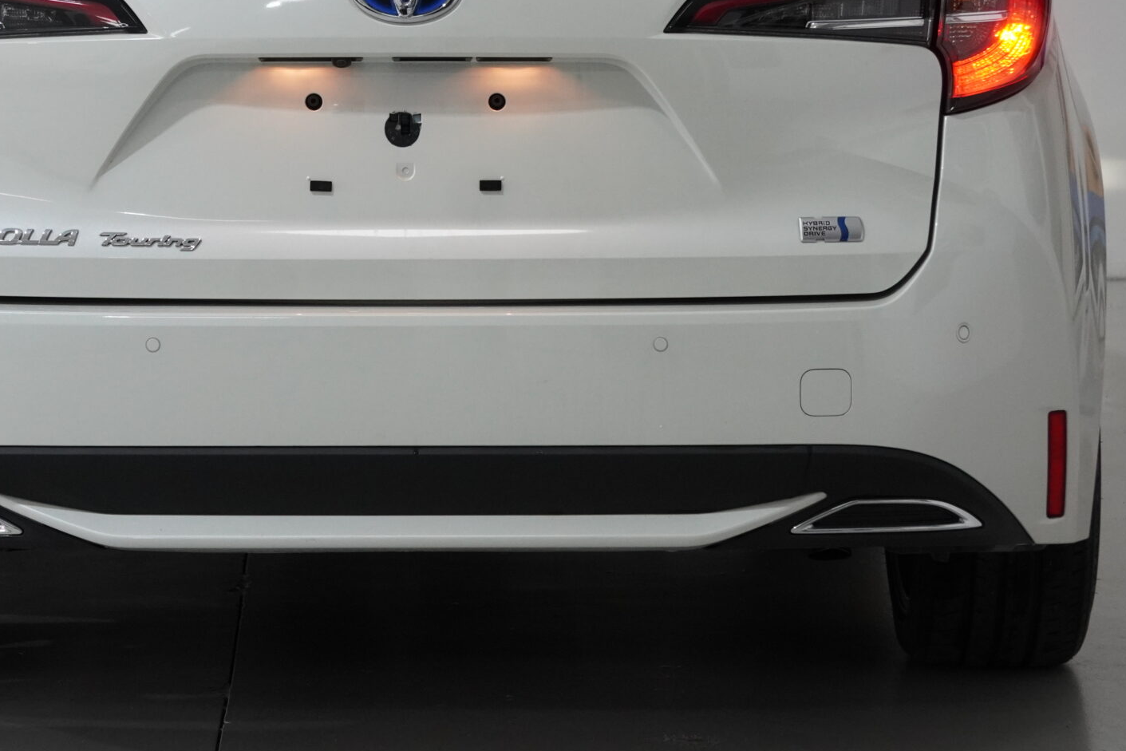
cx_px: 389
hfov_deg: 11.6
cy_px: 142
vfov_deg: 7.7
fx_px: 5533
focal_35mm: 177
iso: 1250
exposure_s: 1/125
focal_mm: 65
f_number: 5.6
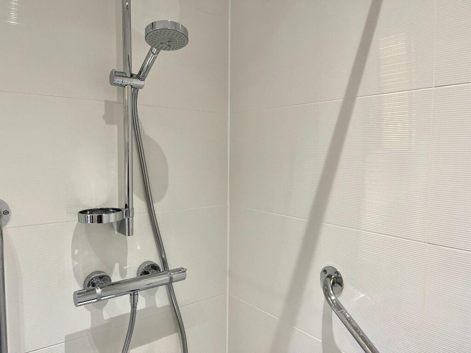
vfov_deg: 53.1
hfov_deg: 67.3
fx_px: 354
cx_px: 236
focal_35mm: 26
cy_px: 176
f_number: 1.6
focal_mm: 5.1
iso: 125
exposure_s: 1/100
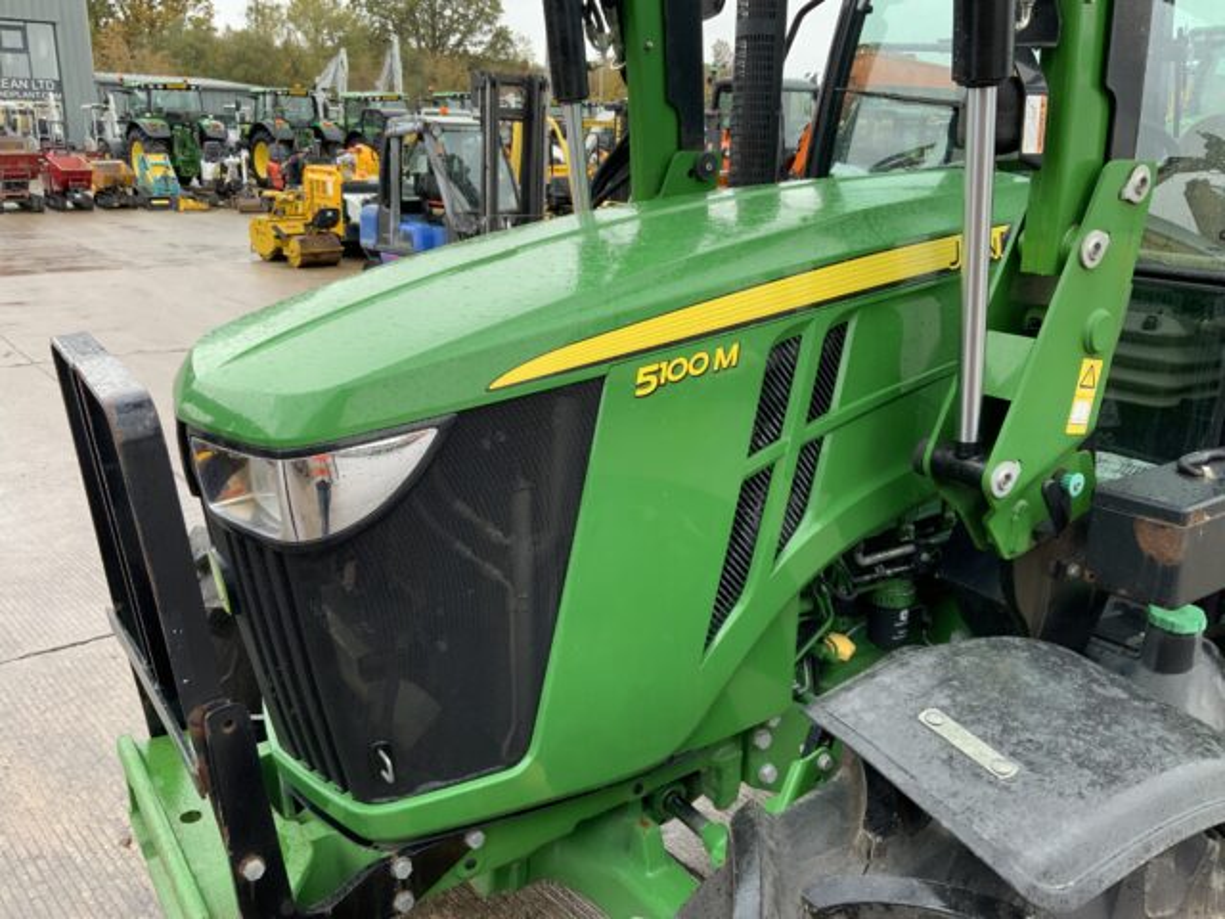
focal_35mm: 29
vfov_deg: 48.2
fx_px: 1026
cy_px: 460
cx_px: 612
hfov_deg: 61.7
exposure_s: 1/122
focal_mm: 3
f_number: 1.8
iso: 64
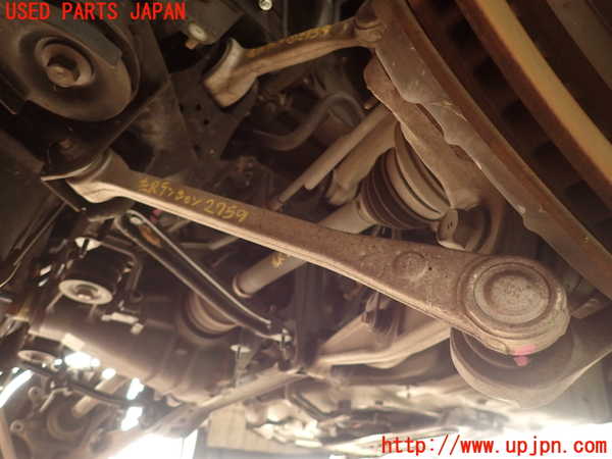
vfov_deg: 54.9
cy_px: 230
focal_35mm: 25
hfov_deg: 69.4
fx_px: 442
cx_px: 306
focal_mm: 4.5
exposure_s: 1/40
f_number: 2
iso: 200
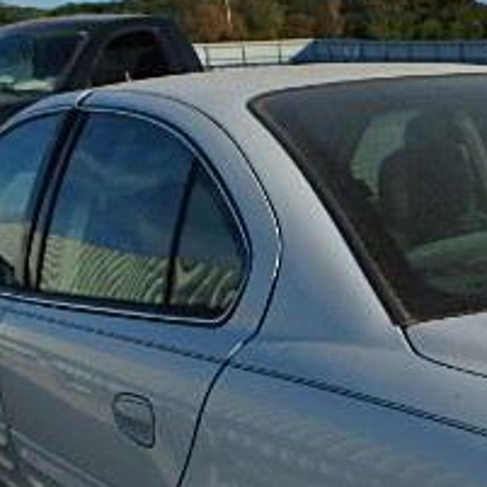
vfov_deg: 27.1
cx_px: 540
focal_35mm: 59
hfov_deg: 26.7
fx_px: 939
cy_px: 509
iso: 125
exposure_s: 1/500
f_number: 6
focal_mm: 3.7
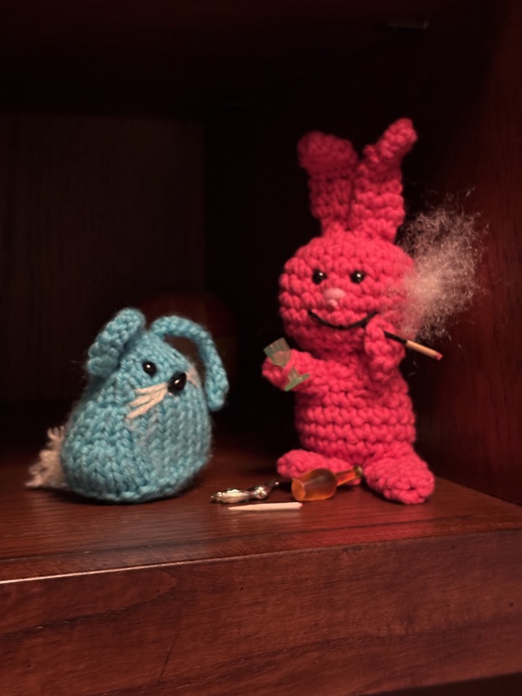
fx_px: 1046
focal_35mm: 52
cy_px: 348
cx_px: 261
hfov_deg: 28.0
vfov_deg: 36.8
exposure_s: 1/20
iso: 400
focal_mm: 5.96
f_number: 1.6
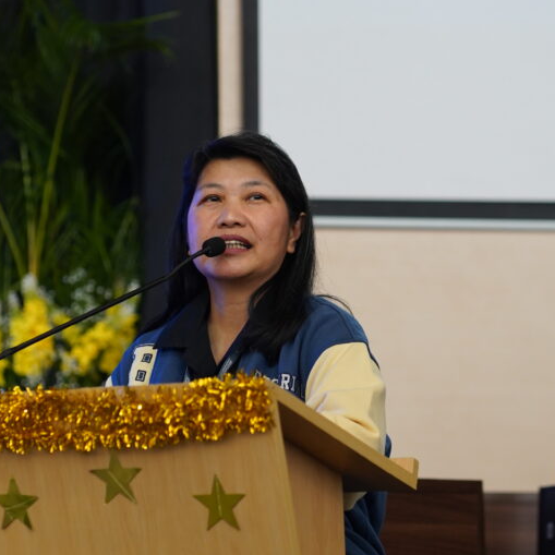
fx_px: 2957
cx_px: 197
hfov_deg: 10.7
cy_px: 277
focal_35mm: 163
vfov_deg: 10.7
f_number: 2.8
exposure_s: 1/100
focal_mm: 85
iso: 1600
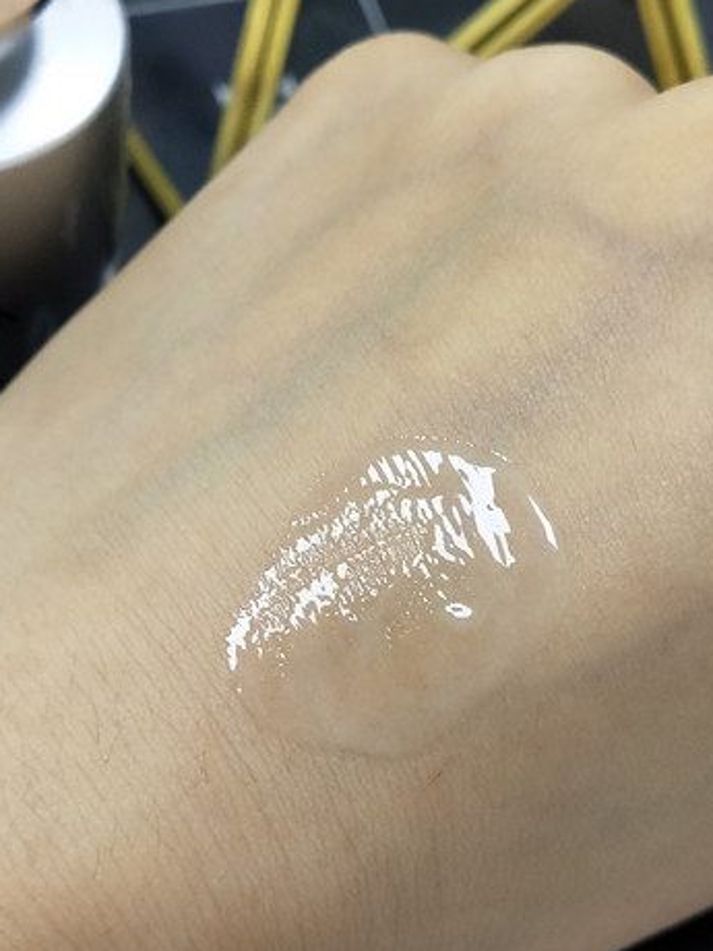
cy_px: 482
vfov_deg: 38.2
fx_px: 1373
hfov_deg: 29.1
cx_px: 374
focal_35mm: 50
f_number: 1.7
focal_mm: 3.99
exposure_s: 1/50
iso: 103
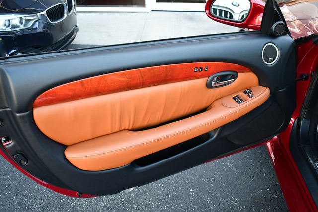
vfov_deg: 36.9
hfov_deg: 53.1
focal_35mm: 36
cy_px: 106
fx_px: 318
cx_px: 159
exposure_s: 1/250
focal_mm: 18
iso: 720
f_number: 3.5
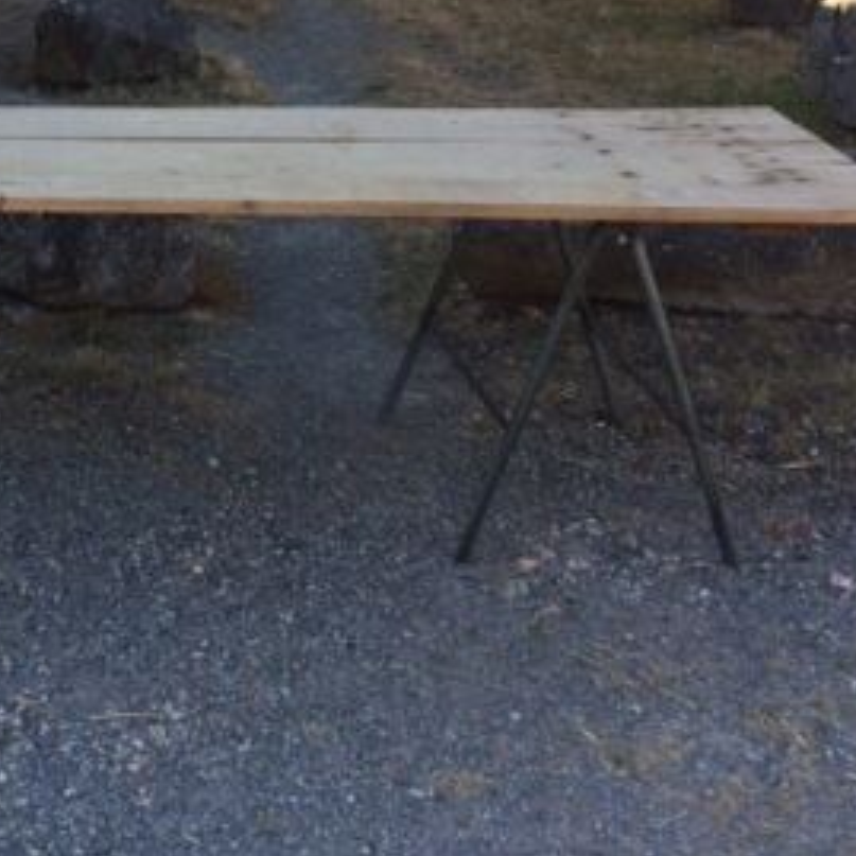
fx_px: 1707
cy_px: 99
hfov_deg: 26.6
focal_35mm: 61
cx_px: 0
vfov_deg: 27.2
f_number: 2.2
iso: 32
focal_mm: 4.15
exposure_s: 1/432
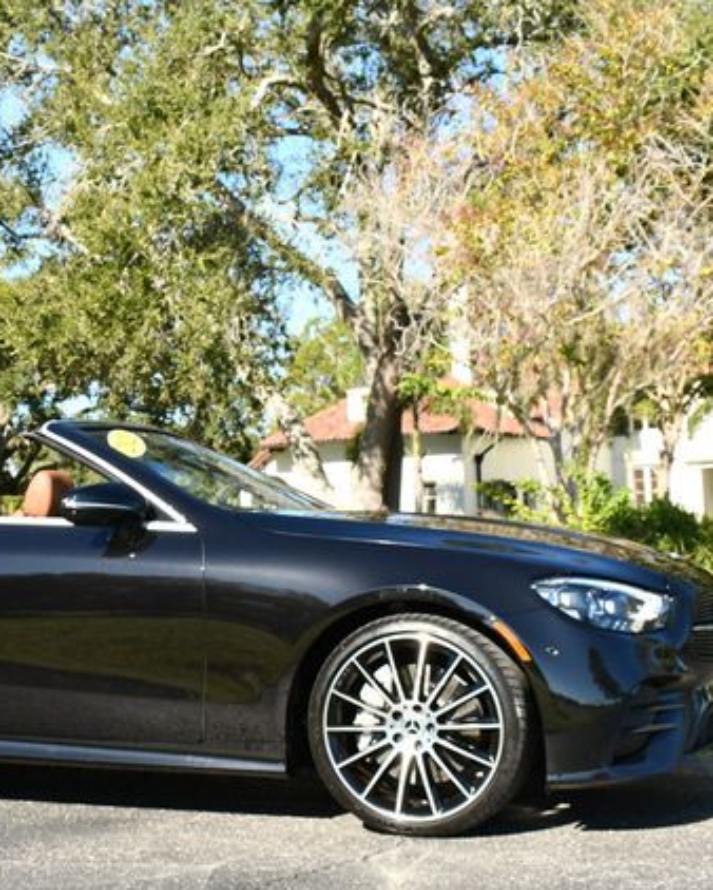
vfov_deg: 33.0
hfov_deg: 26.2
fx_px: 1502
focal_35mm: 57
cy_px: 449
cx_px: 143
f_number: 7.1
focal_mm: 20
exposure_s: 1/250
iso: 200
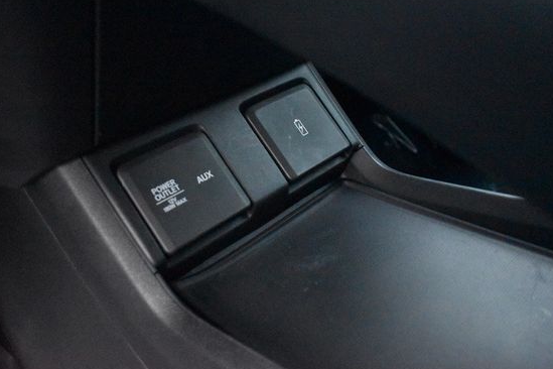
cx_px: 268
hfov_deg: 54.4
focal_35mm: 35
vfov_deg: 37.8
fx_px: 538
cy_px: 172
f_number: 3.8
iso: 12800
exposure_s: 1/80
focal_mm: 20
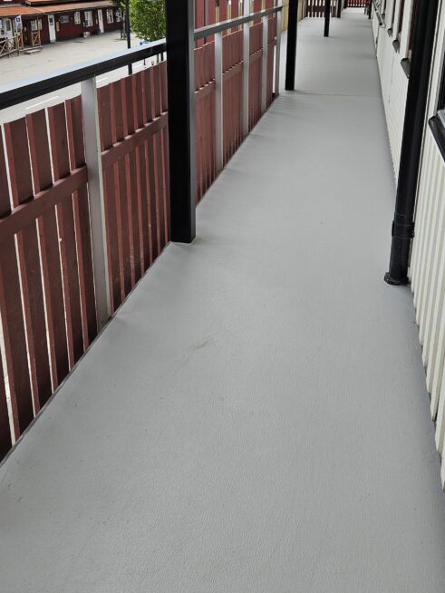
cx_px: 261
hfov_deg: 39.6
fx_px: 617
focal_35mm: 36
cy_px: 197
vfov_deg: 50.4
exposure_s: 1/565
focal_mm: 5.4
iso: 32
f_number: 1.8
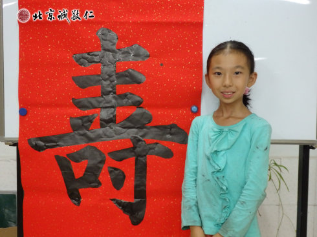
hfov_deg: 50.2
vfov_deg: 38.6
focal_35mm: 37
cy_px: 118
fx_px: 339
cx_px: 158
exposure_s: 1/50
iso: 800
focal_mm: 6.6
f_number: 3.6
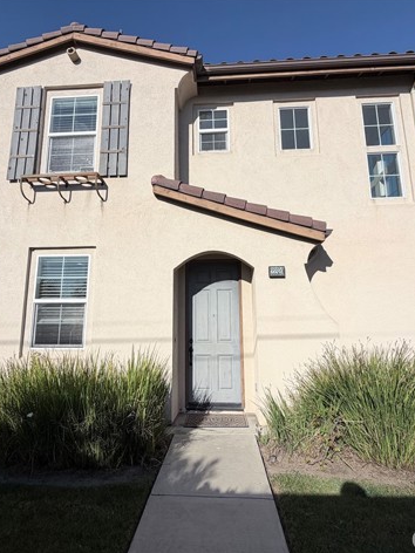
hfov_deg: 68.7
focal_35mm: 19
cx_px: 208
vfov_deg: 84.7
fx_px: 304
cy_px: 275
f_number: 2.2
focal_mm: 2.22
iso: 20
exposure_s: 1/2024
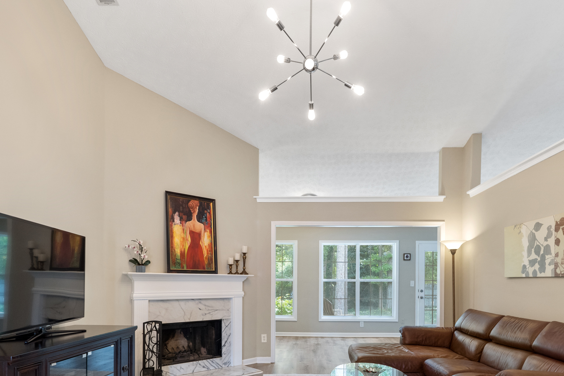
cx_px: 291
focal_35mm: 24
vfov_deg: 51.1
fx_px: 376
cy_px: 277
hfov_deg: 73.7
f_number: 7.1
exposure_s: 1/13
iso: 1250
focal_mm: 16
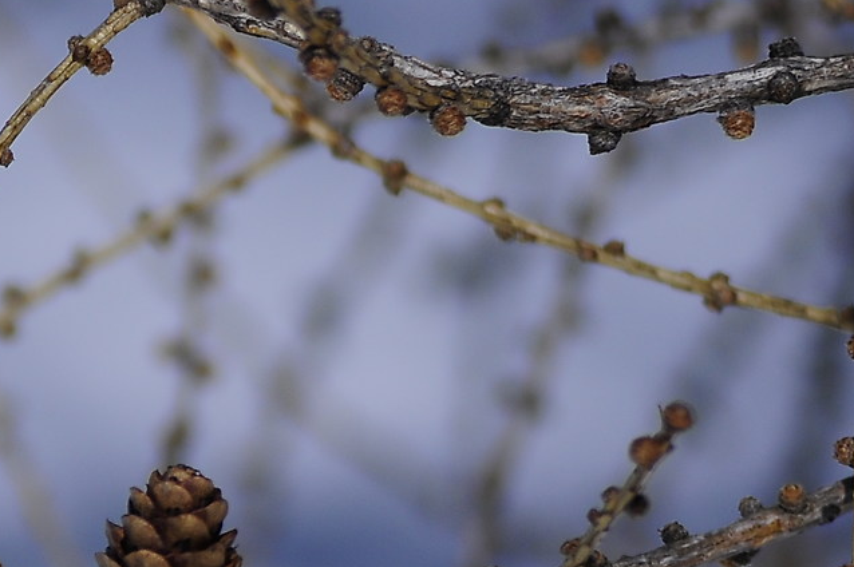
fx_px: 9361
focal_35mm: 395
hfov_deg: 5.2
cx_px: -341
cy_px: 330
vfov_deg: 3.5
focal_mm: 70
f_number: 4
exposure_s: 1/5000
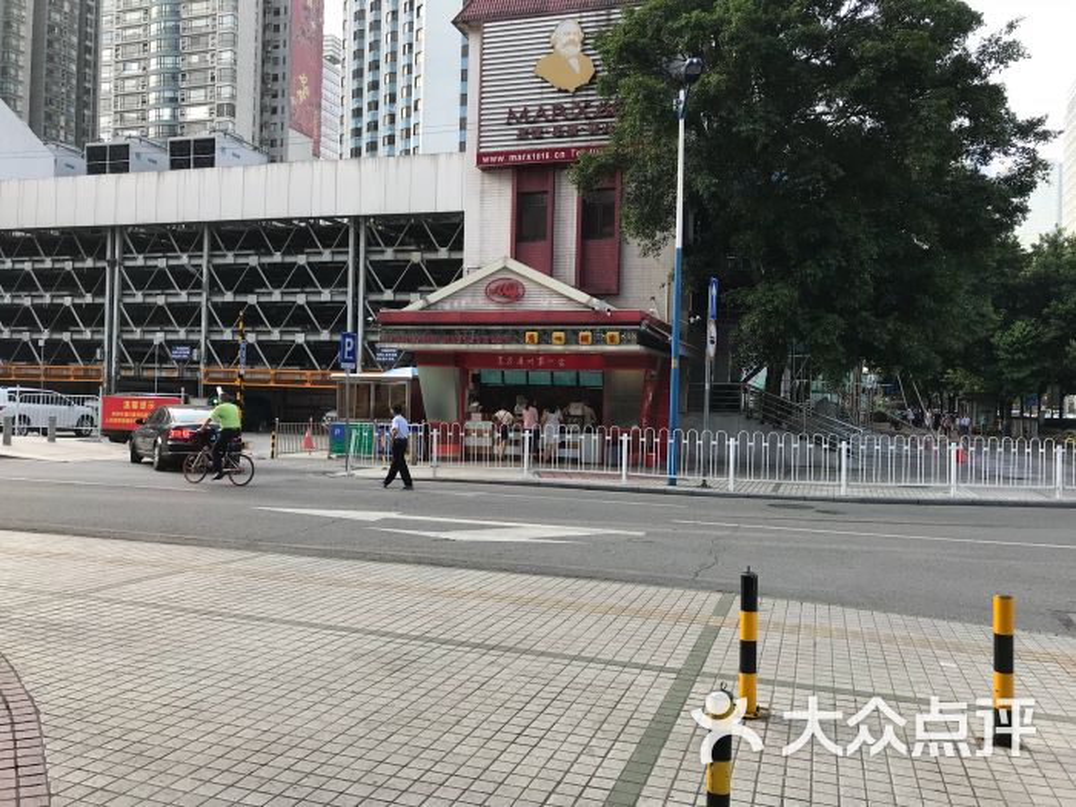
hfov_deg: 63.4
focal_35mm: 28
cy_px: 404
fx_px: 870
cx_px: 538
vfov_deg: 49.7
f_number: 1.8
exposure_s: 1/330
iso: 20
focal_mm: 3.99
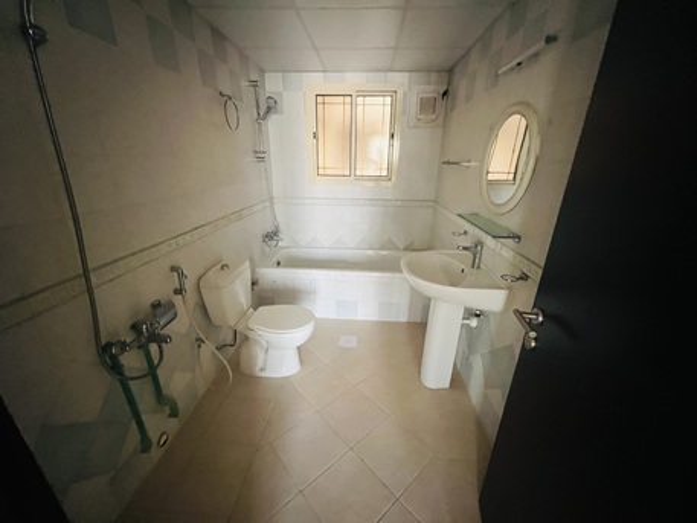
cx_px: 348
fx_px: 262
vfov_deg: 89.9
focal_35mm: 13
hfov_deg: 106.2
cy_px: 262
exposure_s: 1/42
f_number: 1.8
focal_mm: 1.57
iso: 1000
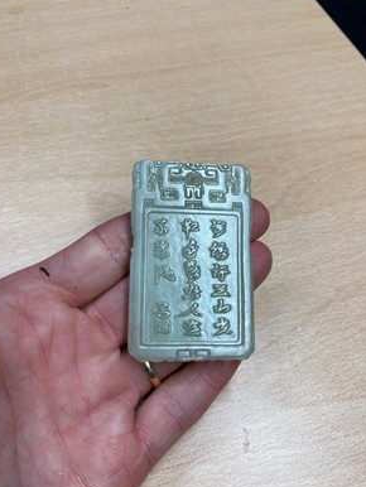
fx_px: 408
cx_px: 178
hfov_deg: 48.3
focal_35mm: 29
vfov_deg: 61.6
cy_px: 242
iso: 50
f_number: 1.8
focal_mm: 3.99
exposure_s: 1/100
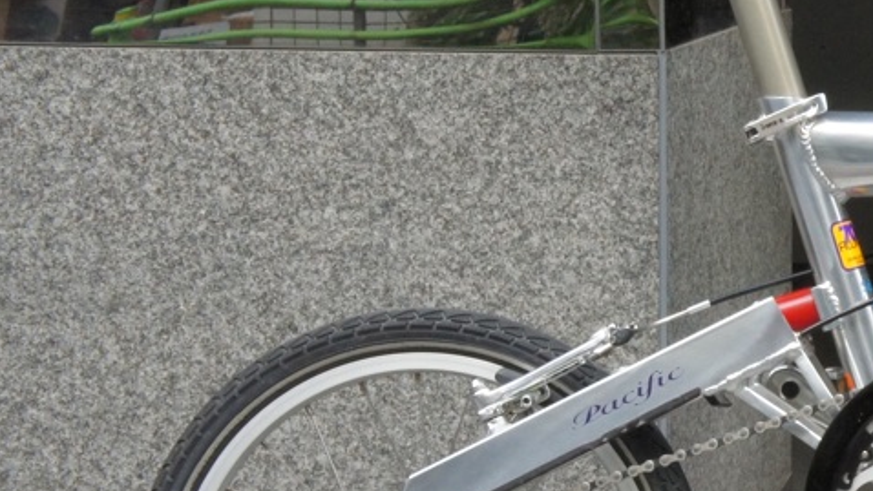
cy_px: 192
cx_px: 1059
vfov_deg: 9.1
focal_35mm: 134
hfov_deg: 15.4
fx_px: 3102
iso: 1600
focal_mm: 34
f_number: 16
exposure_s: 1/50
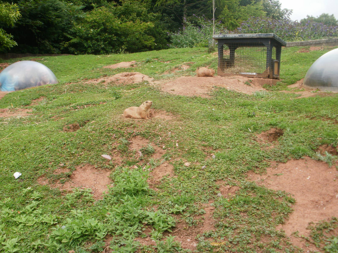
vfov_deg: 39.7
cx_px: 169
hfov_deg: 51.4
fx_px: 352
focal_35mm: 36
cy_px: 126
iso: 100
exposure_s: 1/160
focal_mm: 6.3
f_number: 5.6
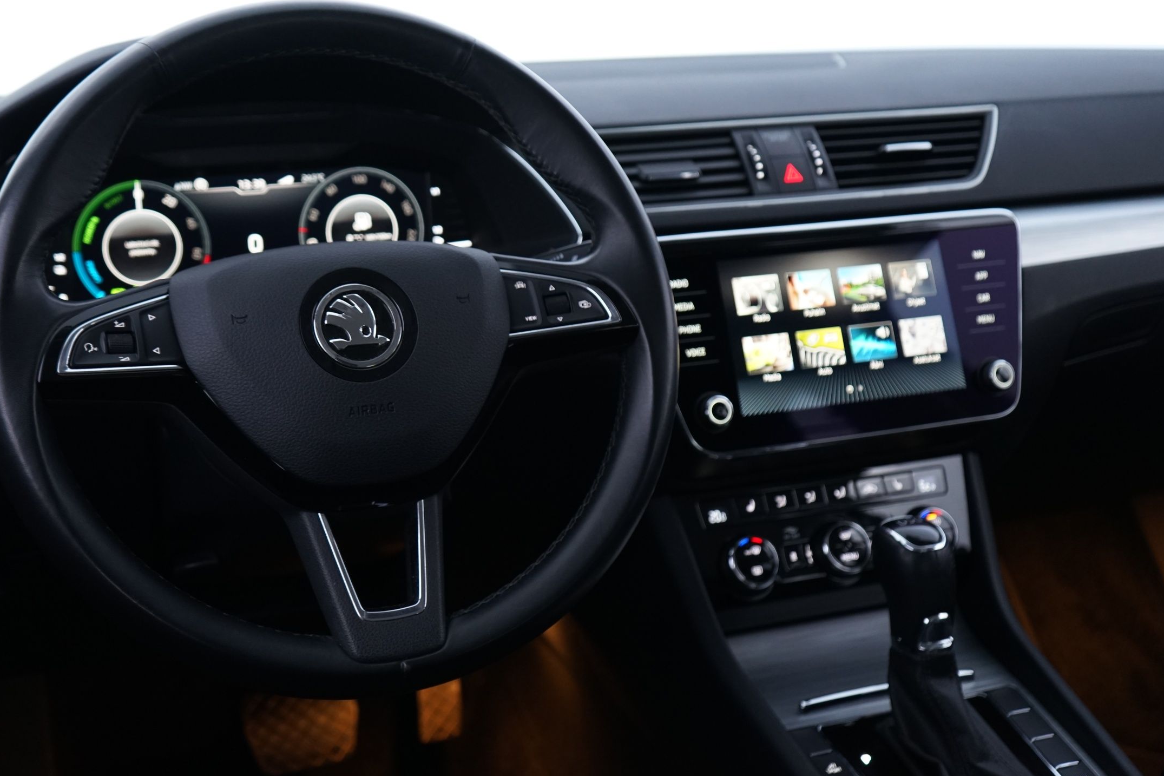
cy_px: 328
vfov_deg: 31.1
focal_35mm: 43
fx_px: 1390
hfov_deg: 45.3
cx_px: 509
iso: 1000
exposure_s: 1/10
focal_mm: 37
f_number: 4
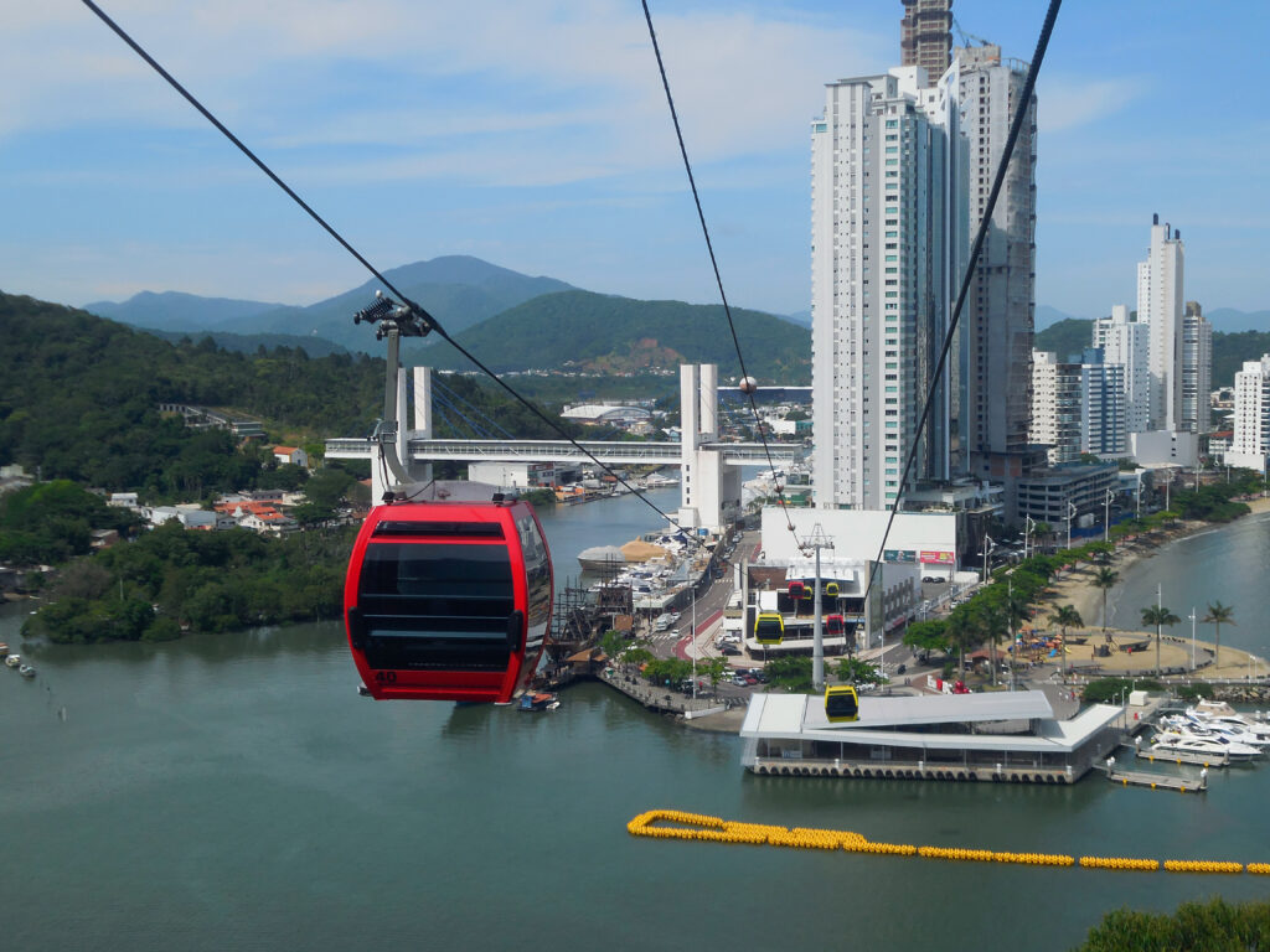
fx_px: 1614
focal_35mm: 44
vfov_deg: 32.9
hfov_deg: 42.9
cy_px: 476
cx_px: 635
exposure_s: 1/320
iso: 125
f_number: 4.7
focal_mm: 7.9
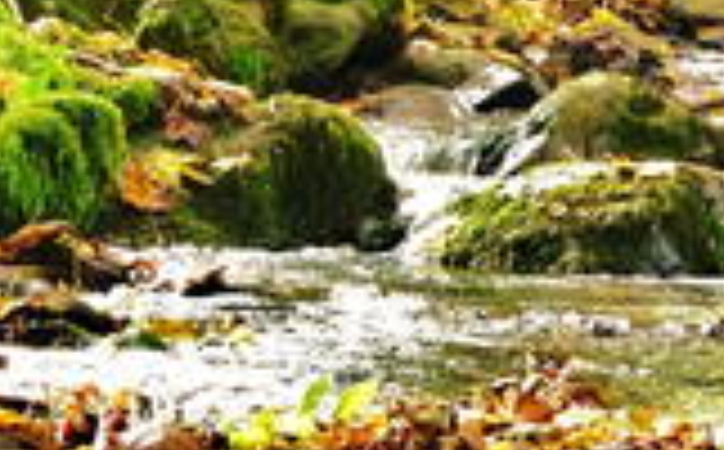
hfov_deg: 5.0
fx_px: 8214
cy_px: 288
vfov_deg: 3.1
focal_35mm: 417
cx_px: 162
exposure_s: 1/60
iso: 250
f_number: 4.8
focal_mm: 27.1
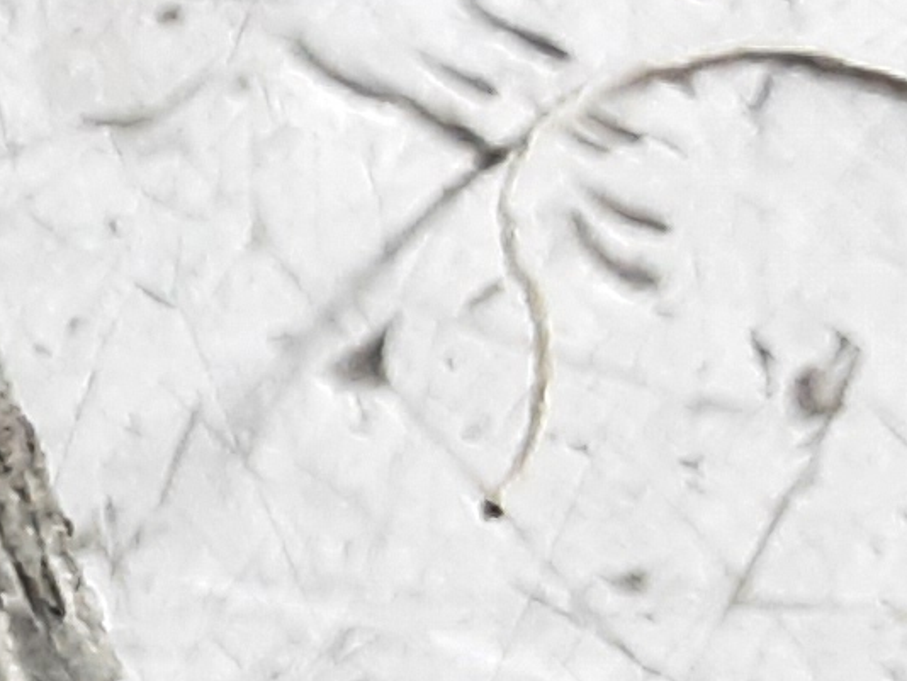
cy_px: 481
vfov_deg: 9.0
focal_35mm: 165
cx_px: -1636
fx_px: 4325
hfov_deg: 9.7
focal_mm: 2.91
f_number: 1.9
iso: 160
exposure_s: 1/33
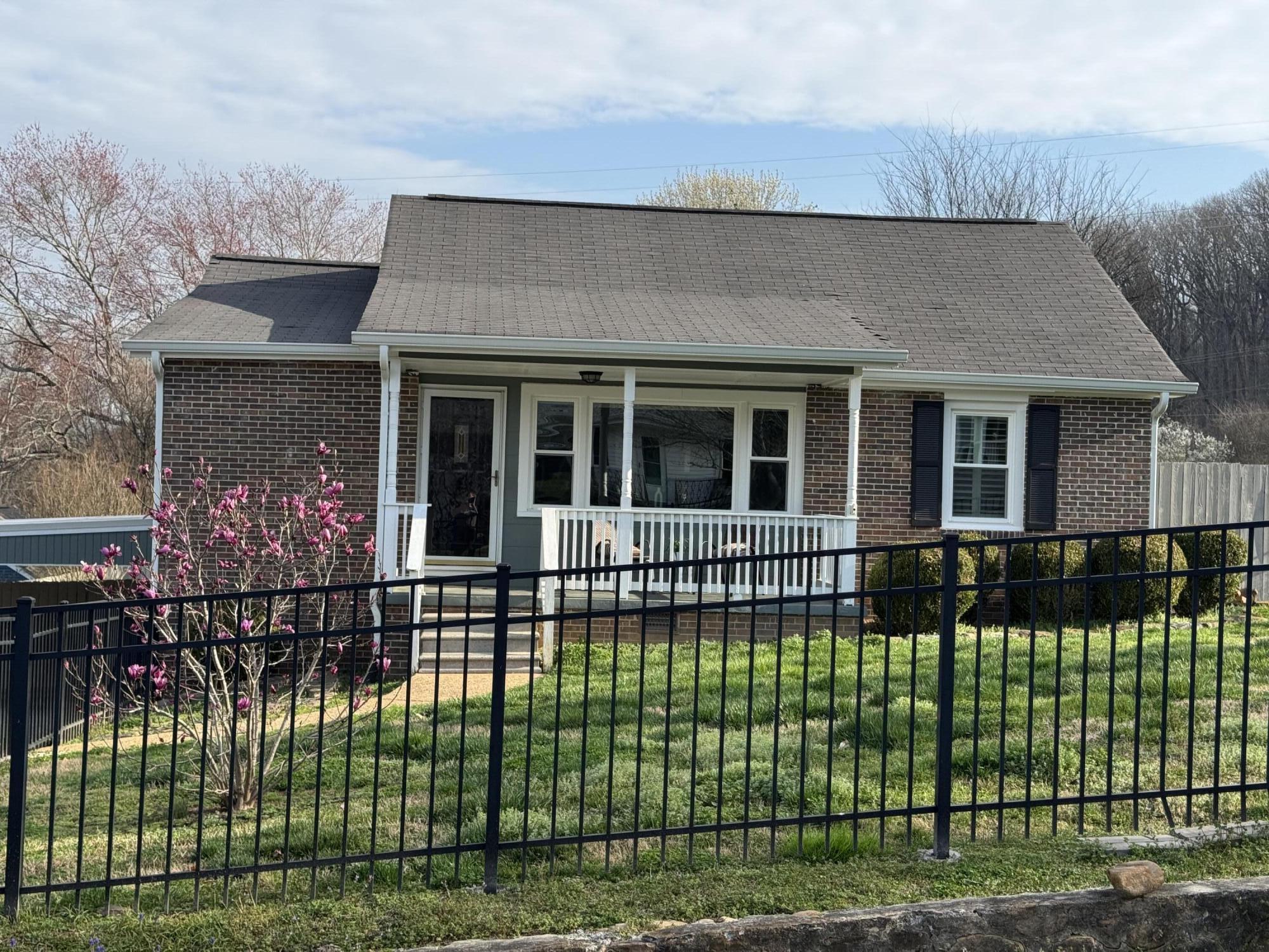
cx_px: 634
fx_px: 1760
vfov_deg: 30.3
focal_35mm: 48
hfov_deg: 39.7
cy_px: 476
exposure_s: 1/2045
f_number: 1.78
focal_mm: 6.76
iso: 64
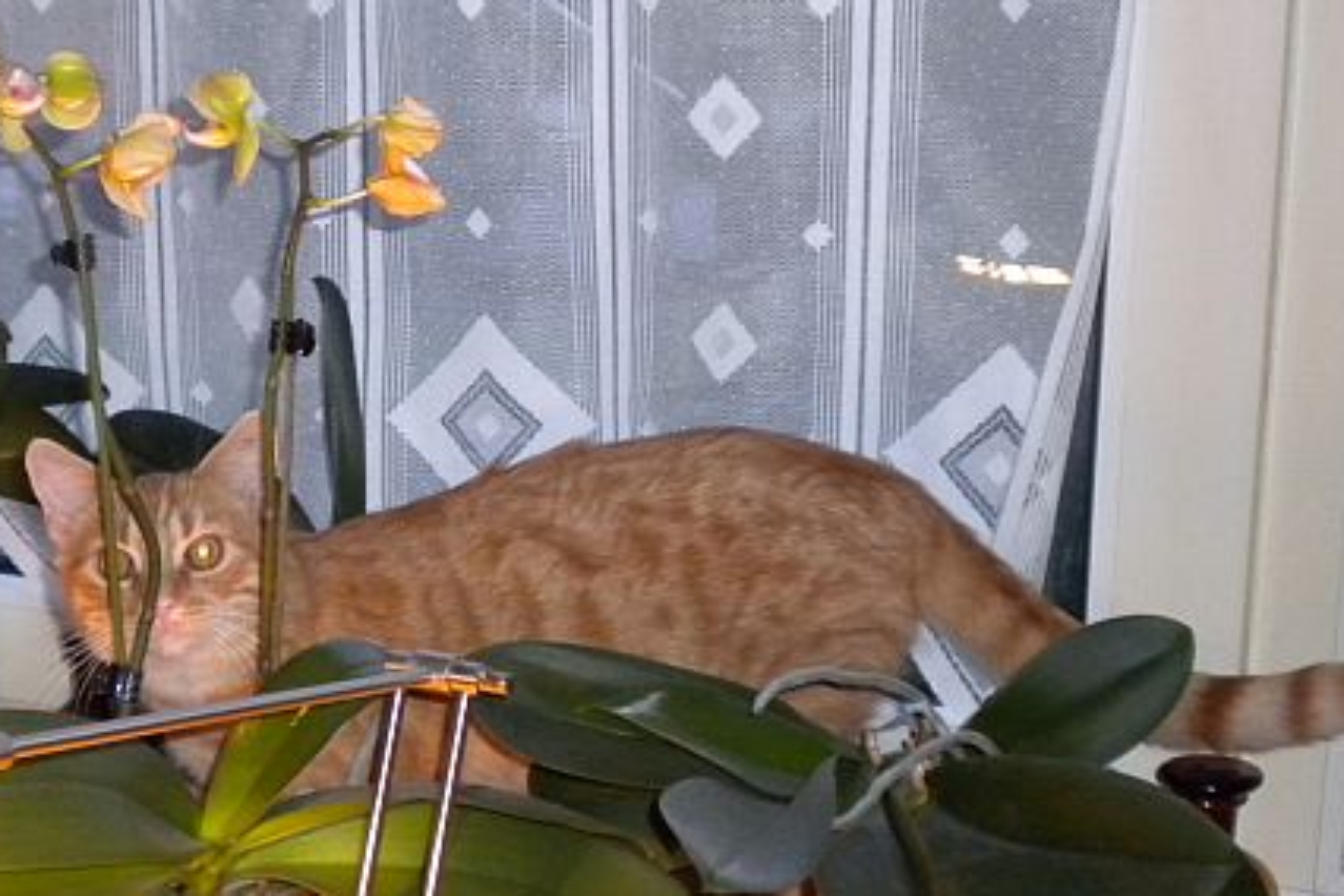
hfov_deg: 31.1
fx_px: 2389
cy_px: 502
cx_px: 416
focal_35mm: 64
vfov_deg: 21.2
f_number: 3.5
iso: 400
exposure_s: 1/30
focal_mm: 7.4
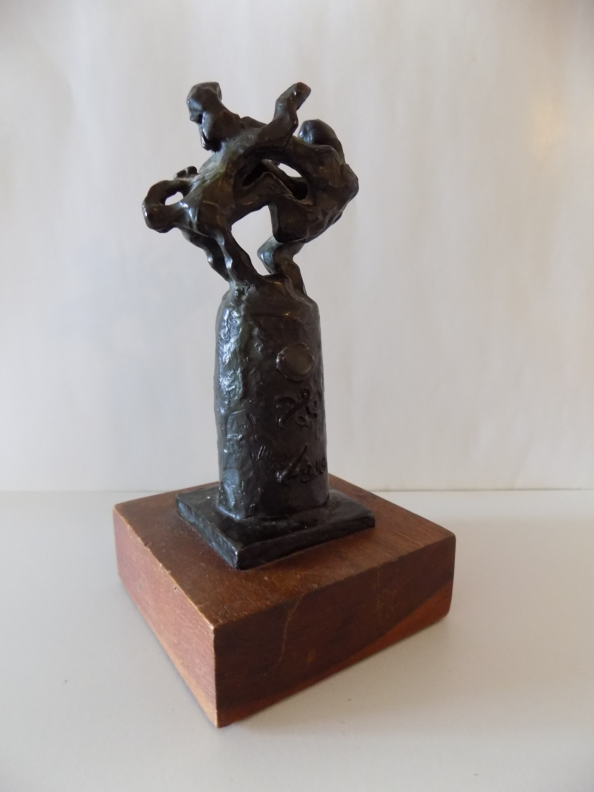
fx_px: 526
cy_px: 396
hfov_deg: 58.9
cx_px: 297
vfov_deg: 73.9
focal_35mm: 23
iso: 400
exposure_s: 1/13
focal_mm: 4
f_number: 3.1
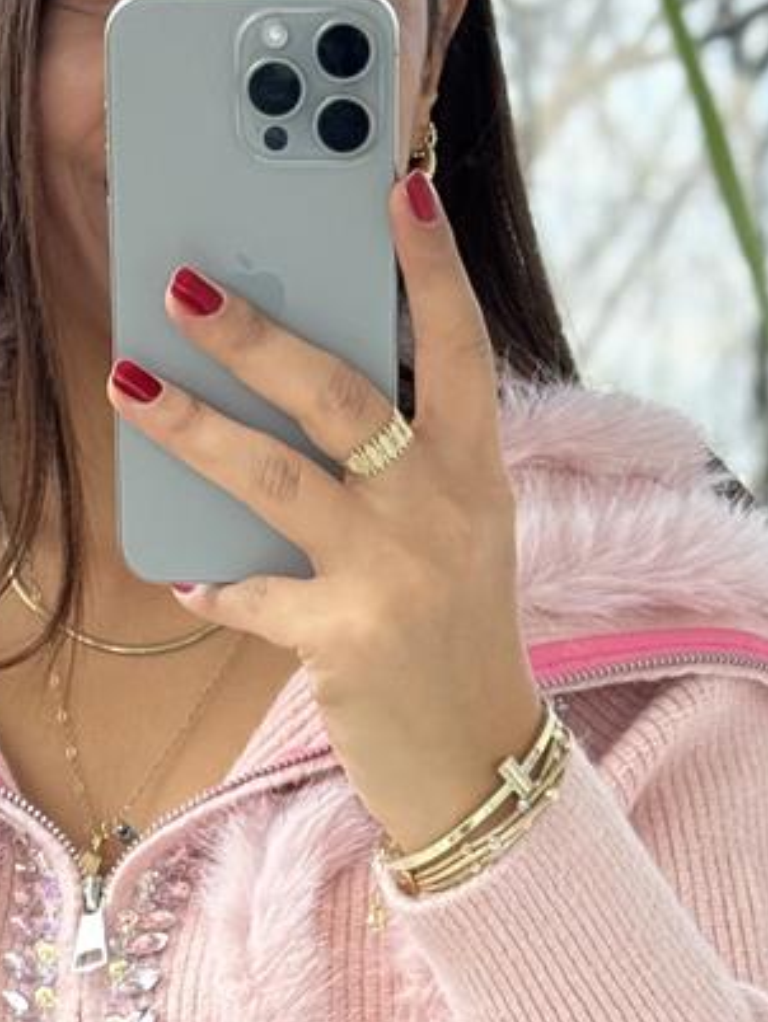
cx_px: 216
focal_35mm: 159
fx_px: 4699
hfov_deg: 9.3
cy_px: 1138
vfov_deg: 12.2
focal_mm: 6.76
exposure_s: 1/121
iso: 80
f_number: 1.78
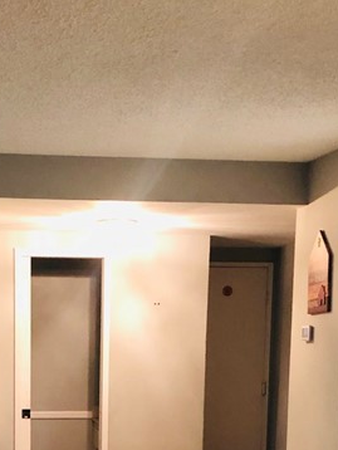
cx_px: 62
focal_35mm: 80
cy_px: 502
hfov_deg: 18.3
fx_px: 1040
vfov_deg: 22.9
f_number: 1.8
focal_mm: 4
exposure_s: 1/6
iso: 100
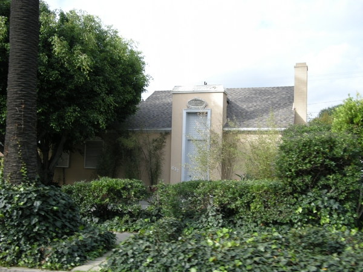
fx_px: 388
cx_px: 182
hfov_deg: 50.1
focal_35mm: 37
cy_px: 136
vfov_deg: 38.7
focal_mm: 7.9
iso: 64
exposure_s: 1/75.6
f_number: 2.8
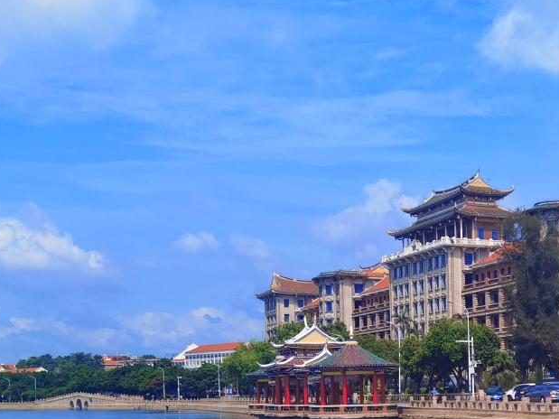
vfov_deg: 22.6
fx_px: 1033
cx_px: 456
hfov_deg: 29.5
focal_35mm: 64
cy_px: 344
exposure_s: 1/6024
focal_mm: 6.71
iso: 50
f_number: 1.9
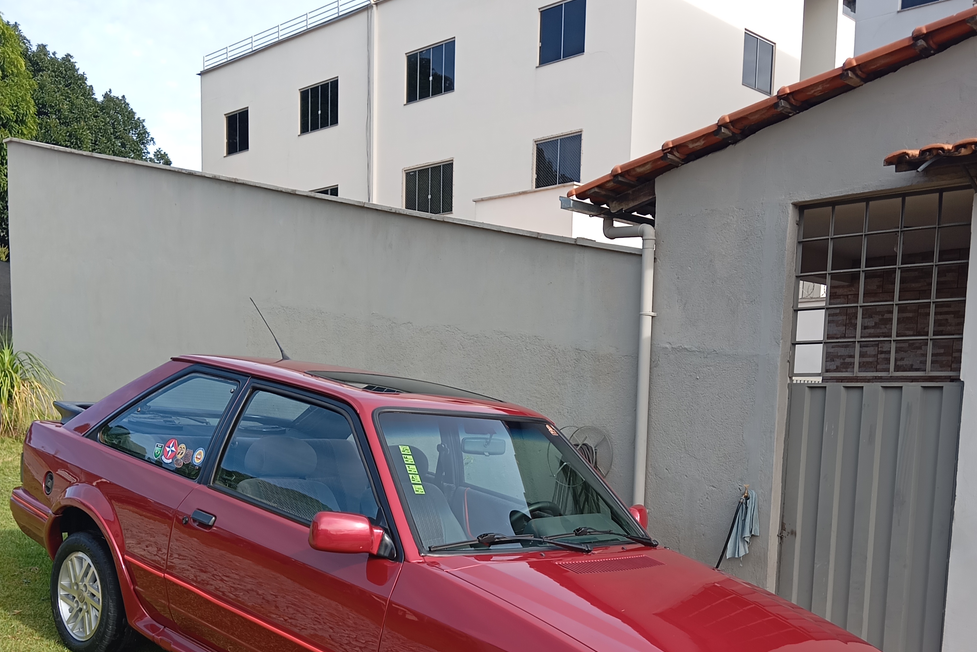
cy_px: 544
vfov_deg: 33.0
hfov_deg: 49.6
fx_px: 1058
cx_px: 487
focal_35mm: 39
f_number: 1.8
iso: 110
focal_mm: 4.22
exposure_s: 1/272
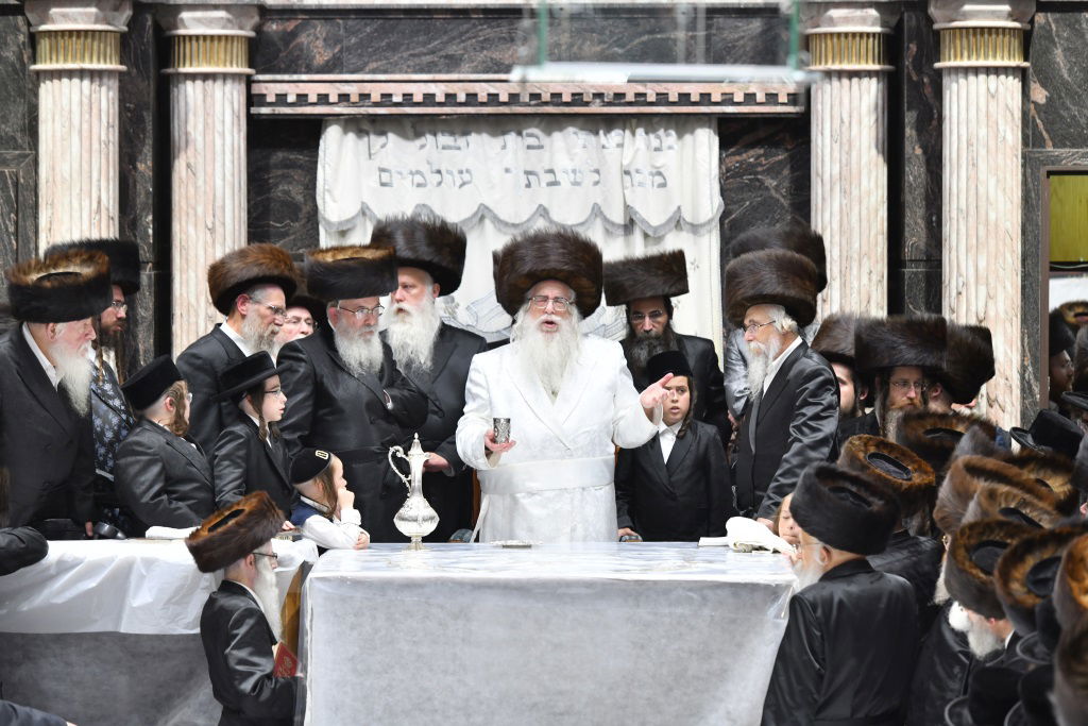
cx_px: 544
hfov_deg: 14.2
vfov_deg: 9.5
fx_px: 4383
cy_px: 363
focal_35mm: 145
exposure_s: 1/100
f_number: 5.6
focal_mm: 145
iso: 1000
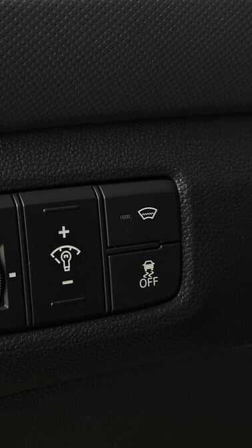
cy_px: 224
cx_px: 76
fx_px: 832
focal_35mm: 70
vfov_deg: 30.2
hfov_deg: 17.2
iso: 500
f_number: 1.78
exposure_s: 1/25
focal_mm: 6.86
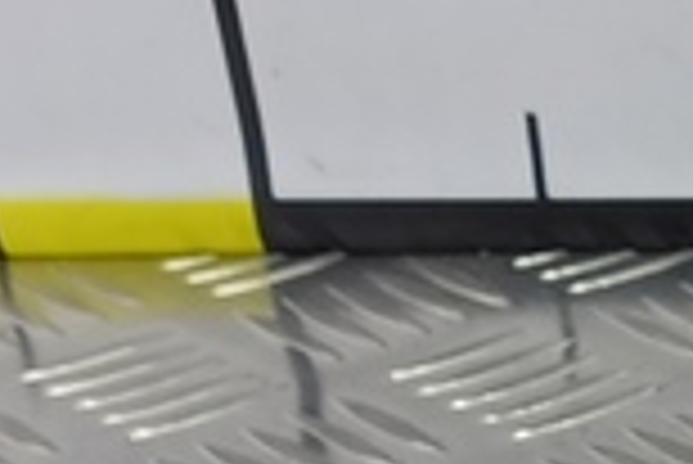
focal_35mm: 159
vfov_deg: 7.5
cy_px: 1437
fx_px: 3064
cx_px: 1512
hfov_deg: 11.3
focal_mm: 4.11
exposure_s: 1/50
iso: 108
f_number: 1.6
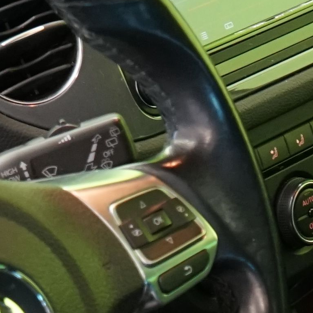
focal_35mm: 206
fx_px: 2107
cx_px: 356
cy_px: 563
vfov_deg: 8.2
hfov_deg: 8.4
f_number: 5.6
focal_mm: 31
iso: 2000
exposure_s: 1/20
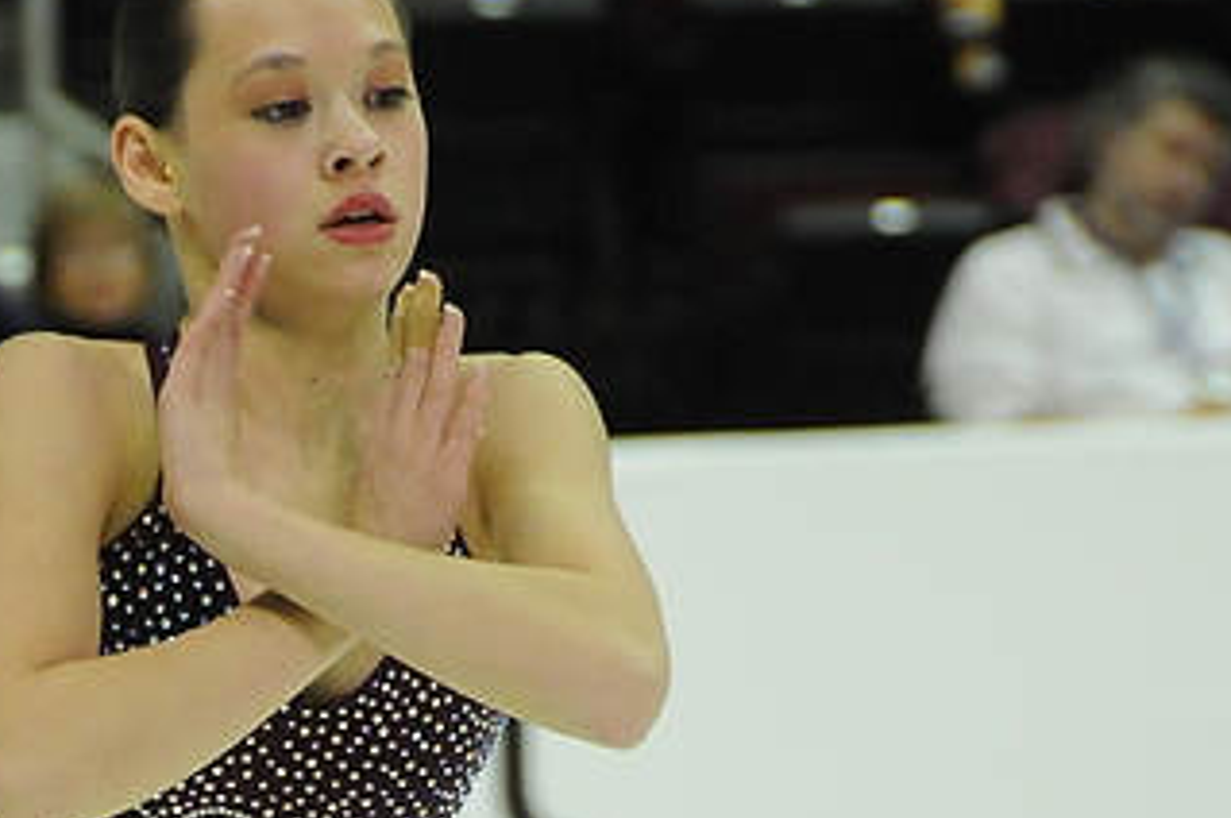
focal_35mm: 640
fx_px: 21862
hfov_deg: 3.2
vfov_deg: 2.1
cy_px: 847
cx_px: 220
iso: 3200
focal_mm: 170
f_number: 5.6
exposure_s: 1/800
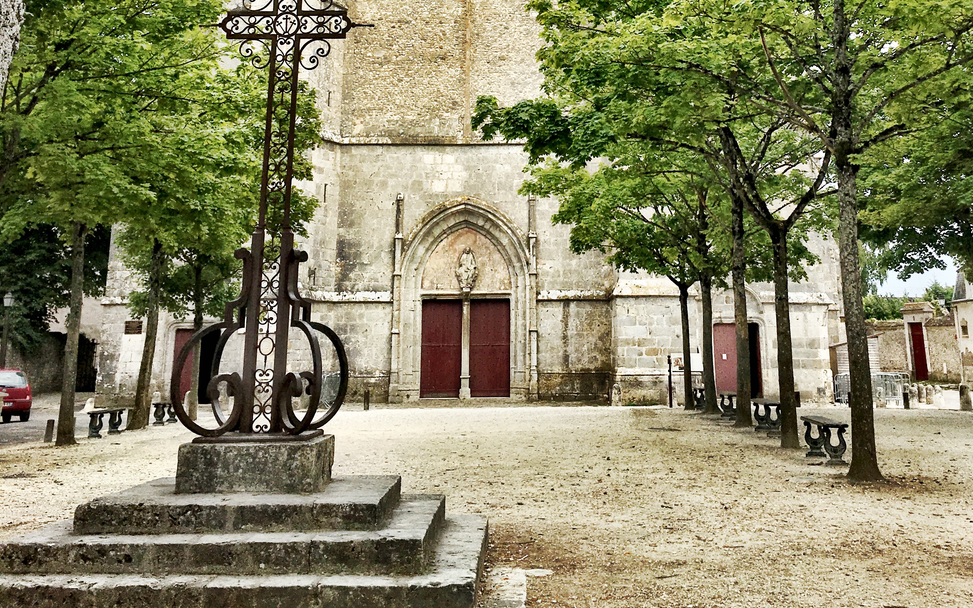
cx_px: 534
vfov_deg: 26.9
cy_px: -7
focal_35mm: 45
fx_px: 1193
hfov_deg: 44.3
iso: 25
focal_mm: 4.15
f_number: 2.2
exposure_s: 1/950
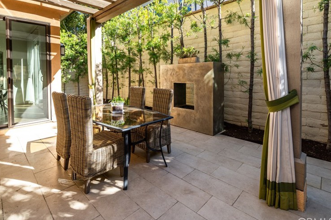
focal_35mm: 18
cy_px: 76
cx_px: 165
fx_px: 165
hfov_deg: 90.0
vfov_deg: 65.8
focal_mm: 13
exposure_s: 1/40
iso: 100
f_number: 8
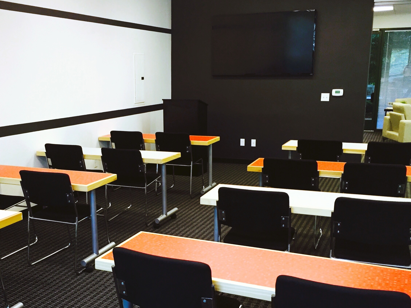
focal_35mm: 42
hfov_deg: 44.5
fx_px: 499
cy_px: 188
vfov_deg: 34.2
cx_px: 163
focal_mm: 4.15
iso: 100
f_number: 2.2
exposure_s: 1/30
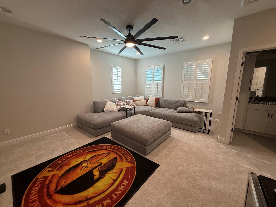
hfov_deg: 102.1
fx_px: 112
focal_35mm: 14
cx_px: 138
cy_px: 104
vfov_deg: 85.7
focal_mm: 2.22
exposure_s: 1/120
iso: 200
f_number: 2.2
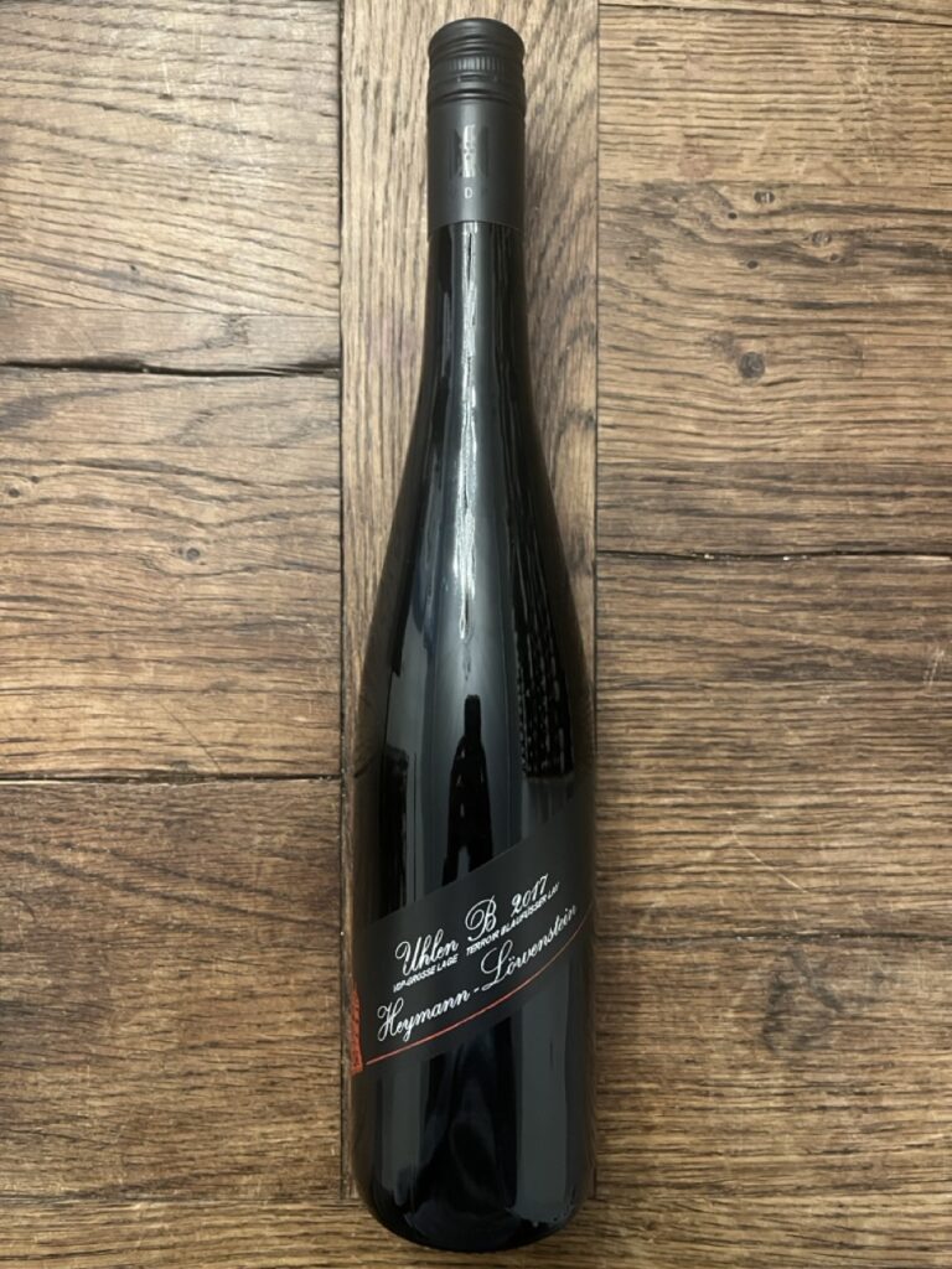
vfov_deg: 67.3
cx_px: 476
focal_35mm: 26
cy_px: 634
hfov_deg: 53.1
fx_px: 953
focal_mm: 5.1
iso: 800
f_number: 1.6
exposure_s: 1/25
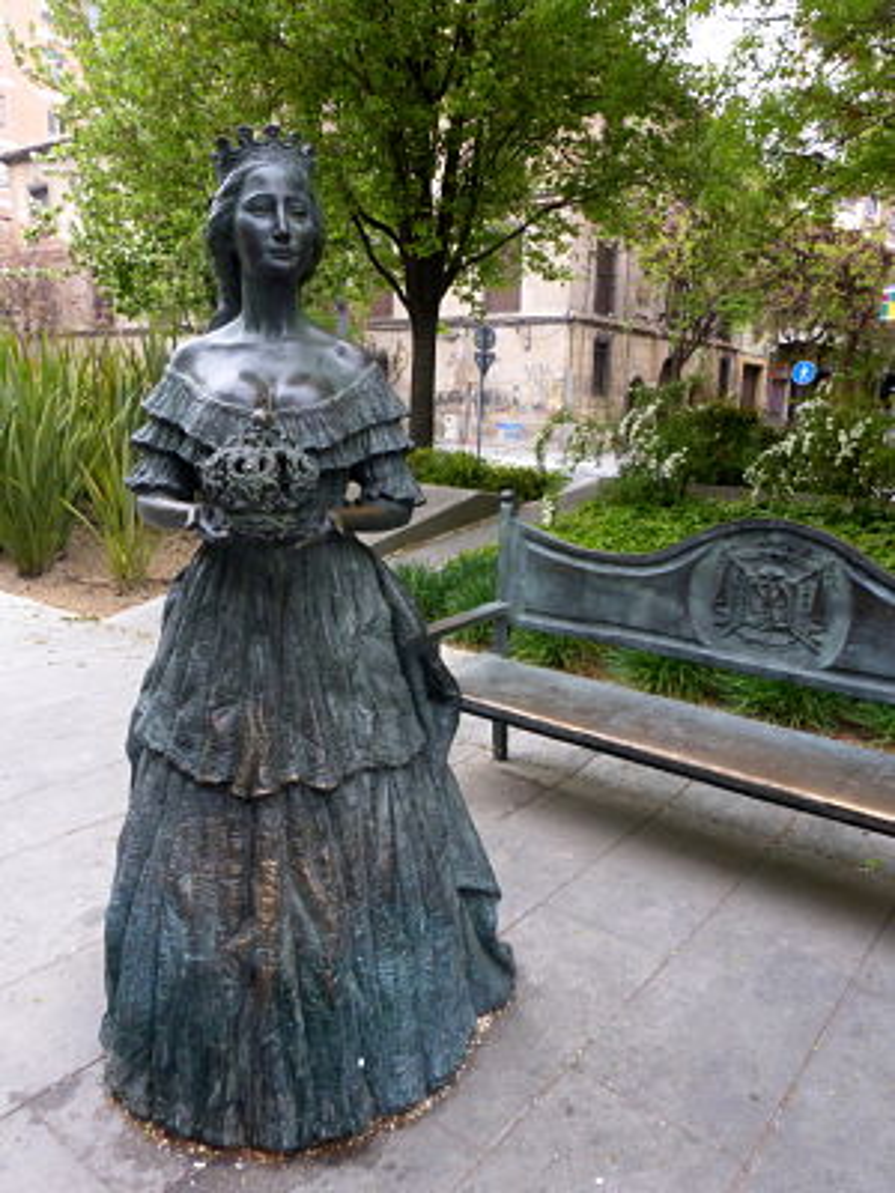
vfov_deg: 69.4
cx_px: 448
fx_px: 862
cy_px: 596
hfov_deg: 54.9
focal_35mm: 25
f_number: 3.3
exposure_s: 1/40
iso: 400
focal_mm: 4.3
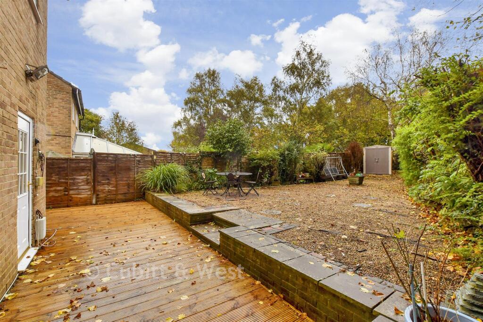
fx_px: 201
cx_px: 242
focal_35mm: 15
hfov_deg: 100.4
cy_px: 161
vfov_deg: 77.3
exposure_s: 1/50
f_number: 8
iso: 400
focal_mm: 10
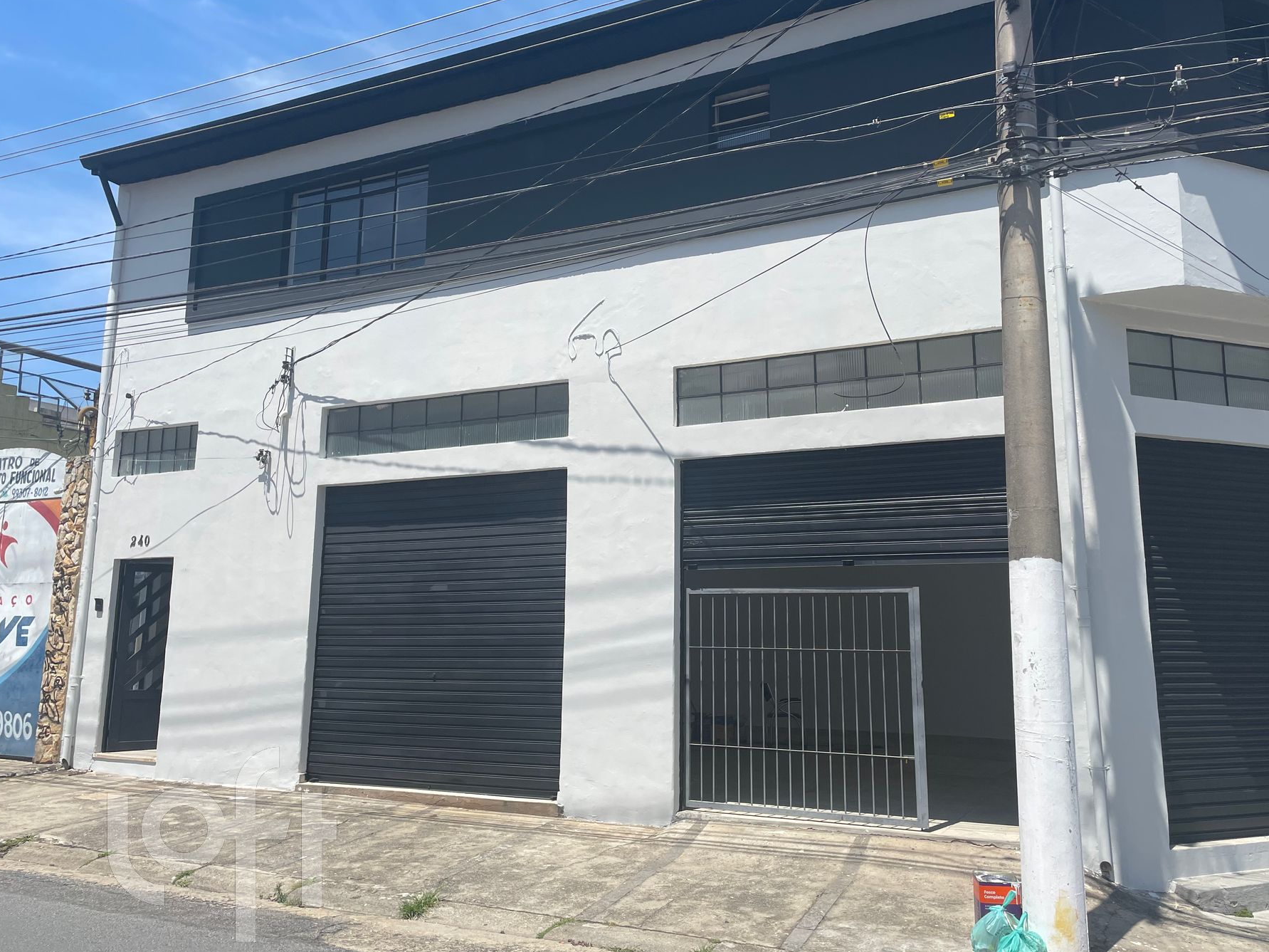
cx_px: 678
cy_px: 460
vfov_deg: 49.7
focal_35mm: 28
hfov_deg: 63.4
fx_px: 1026
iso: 32
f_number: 1.6
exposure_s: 1/4132
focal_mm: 4.2
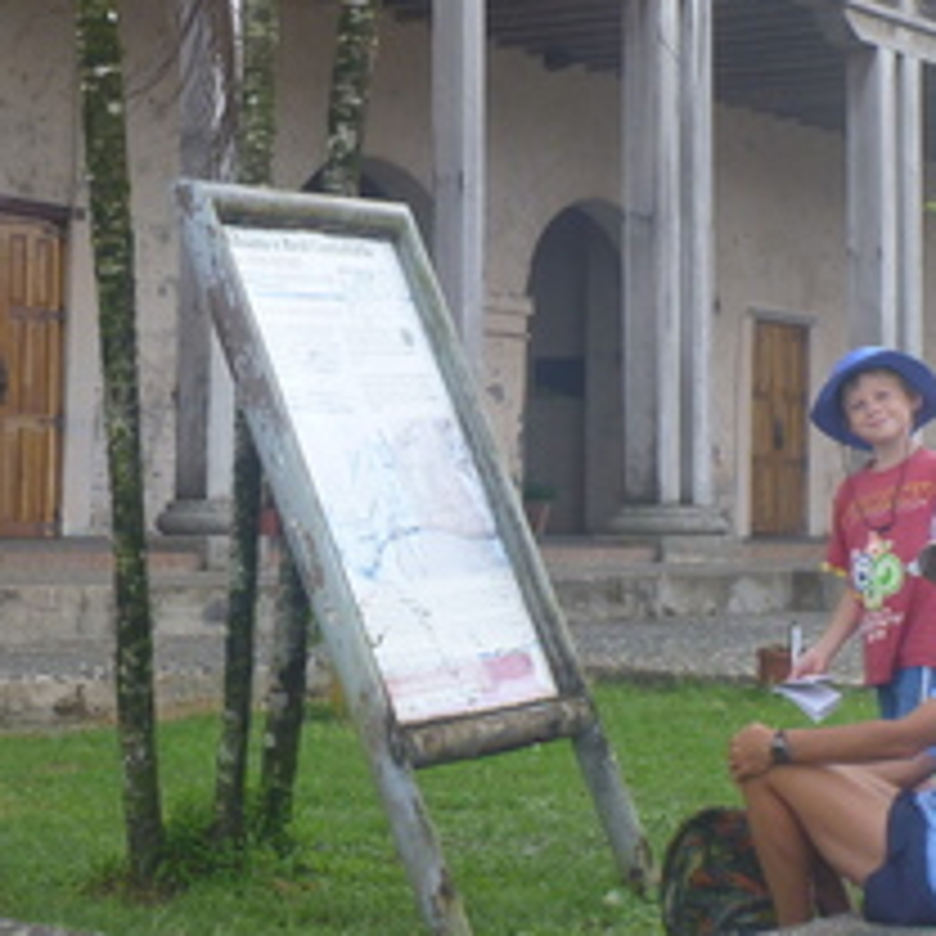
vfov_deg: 19.5
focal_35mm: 88
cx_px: 331
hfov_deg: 19.7
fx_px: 2692
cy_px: 196
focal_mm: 6.4
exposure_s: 1/125
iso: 100
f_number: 3.9
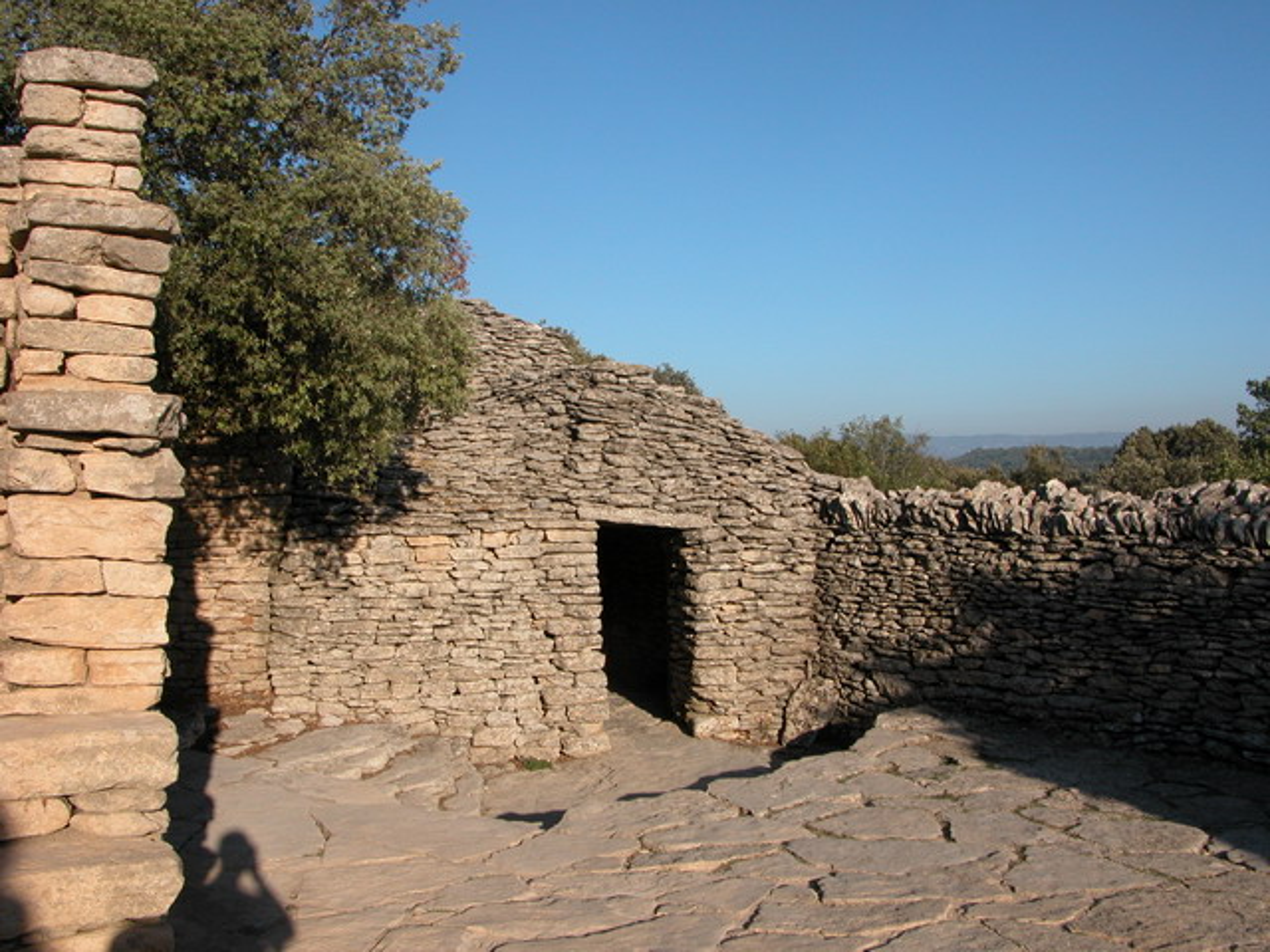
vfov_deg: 40.7
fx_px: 1284
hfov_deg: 52.6
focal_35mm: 35
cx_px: 635
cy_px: 476
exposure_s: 1/353
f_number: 6.3
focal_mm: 8.9
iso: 100
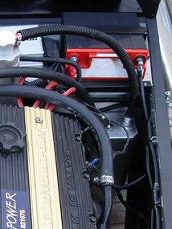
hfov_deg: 17.3
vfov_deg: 23.2
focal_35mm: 83
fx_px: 549
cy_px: 188
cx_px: -4
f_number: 2.8
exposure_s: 1/50
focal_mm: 7.8
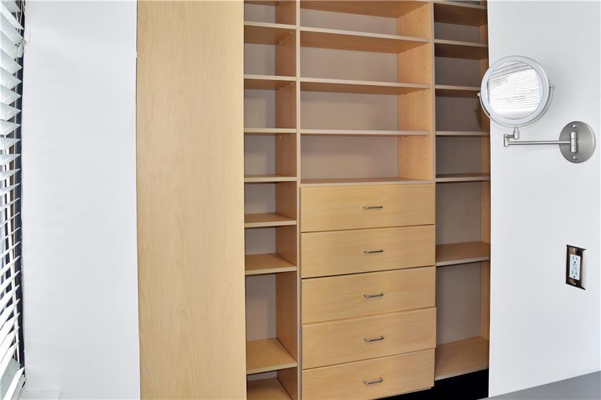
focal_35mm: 27
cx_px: 300
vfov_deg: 47.9
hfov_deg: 67.4
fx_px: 451
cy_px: 200
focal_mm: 18
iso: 640
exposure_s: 1/125
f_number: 5.6
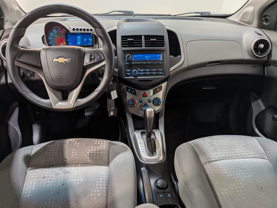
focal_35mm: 24
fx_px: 192
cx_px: 138
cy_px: 104
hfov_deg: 71.6
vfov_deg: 56.8
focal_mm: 4.53
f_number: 1.7
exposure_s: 1/152
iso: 32
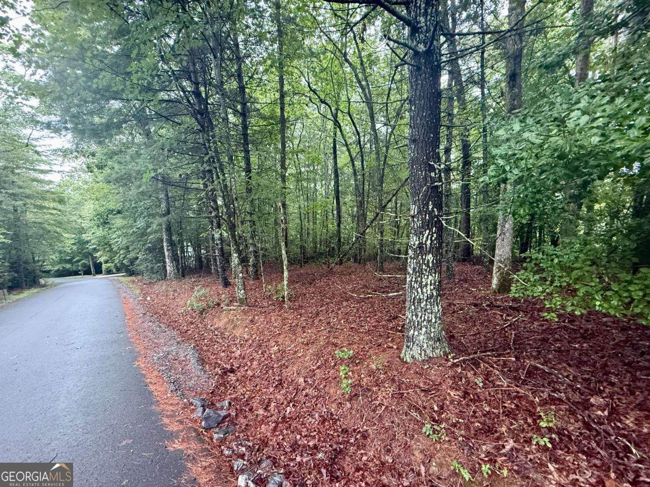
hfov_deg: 102.1
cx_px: 325
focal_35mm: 14
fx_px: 263
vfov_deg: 85.7
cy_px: 244
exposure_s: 1/60
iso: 640
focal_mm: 2.22
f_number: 2.2
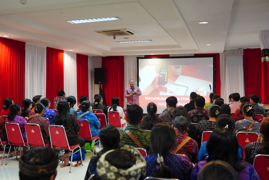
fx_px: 269
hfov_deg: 53.1
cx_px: 134
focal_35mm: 36
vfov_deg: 36.9
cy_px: 90
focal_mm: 24
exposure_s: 1/100
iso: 1250
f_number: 2.8
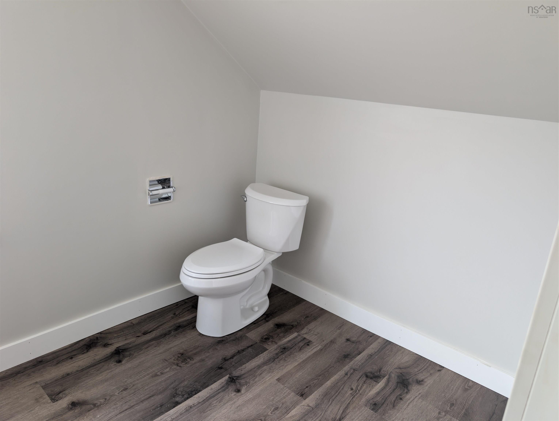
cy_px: 210
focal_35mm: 24
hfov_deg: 71.5
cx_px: 280
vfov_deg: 56.9
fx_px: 388
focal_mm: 6.9
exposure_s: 1/20
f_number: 1.68
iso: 176
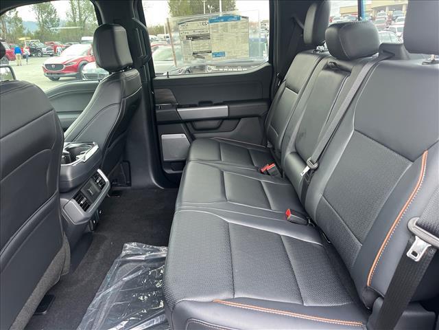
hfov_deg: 67.3
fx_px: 330
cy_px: 165
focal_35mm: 26
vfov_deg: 53.1
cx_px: 220
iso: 250
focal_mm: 5.1
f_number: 1.6
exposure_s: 1/54
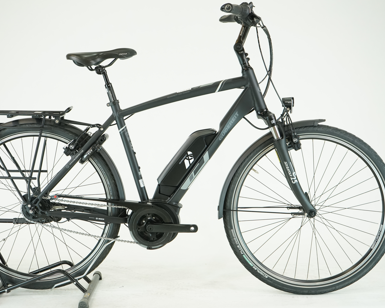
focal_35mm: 58
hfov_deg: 32.5
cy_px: 154
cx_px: 175
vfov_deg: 26.2
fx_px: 661
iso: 1600
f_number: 5.6
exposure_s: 1/200
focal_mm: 51
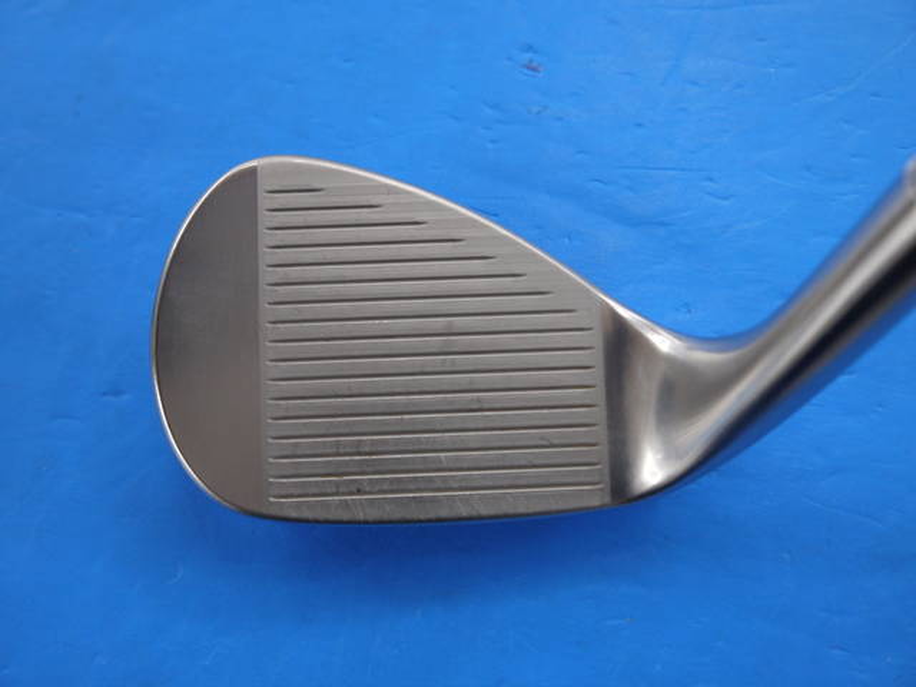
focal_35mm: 46
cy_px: 344
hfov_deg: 41.2
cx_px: 458
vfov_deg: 31.5
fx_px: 1217
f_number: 4.4
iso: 400
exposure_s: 1/125
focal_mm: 23
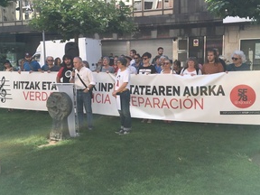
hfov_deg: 52.6
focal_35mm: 35
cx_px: 130
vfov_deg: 40.6
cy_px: 85
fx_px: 263
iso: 25
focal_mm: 4.15
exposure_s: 1/481
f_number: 2.2
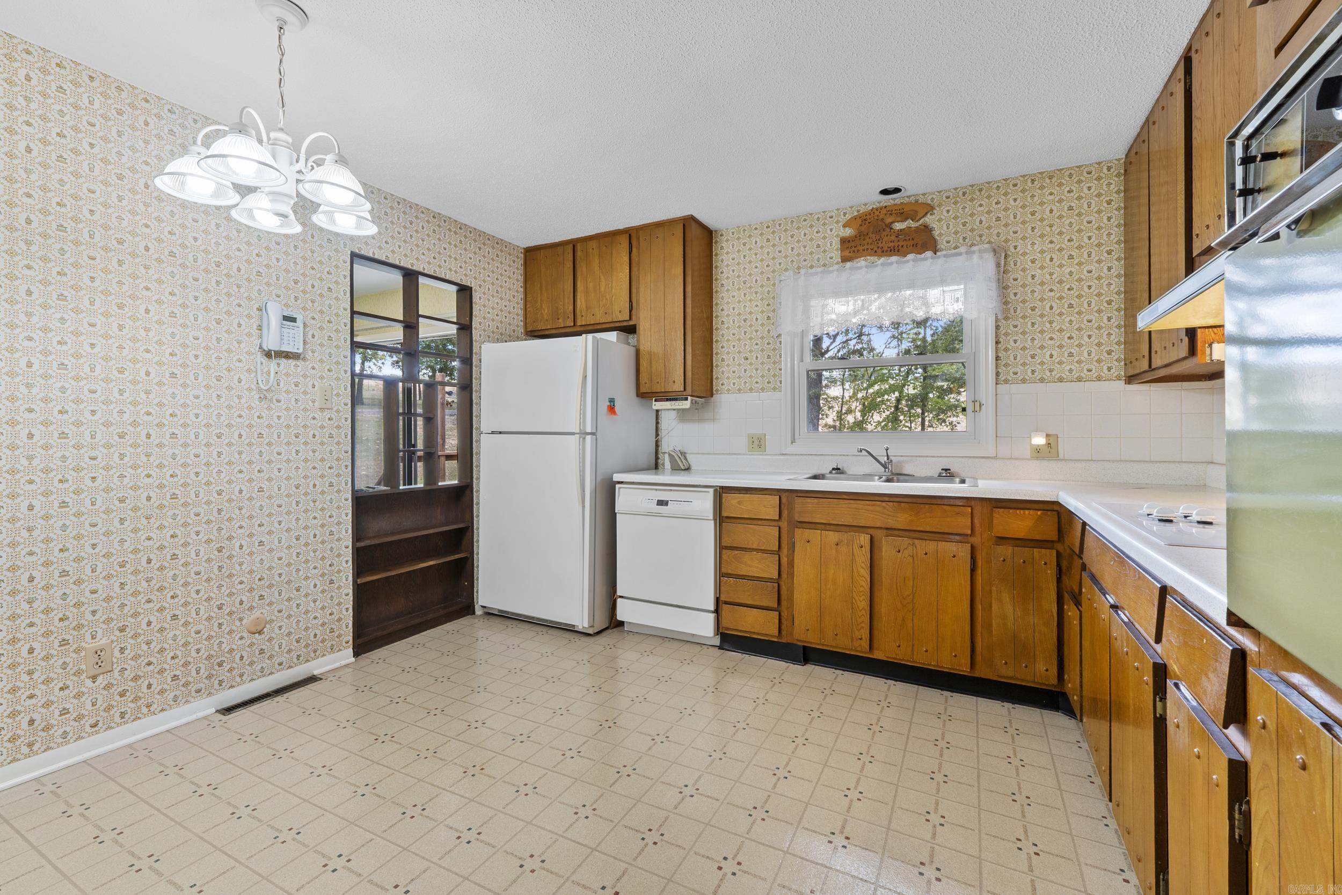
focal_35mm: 15
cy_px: 448
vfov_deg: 77.3
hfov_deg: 100.4
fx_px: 559
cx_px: 671
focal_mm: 10
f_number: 9
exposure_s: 1/1.25
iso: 200
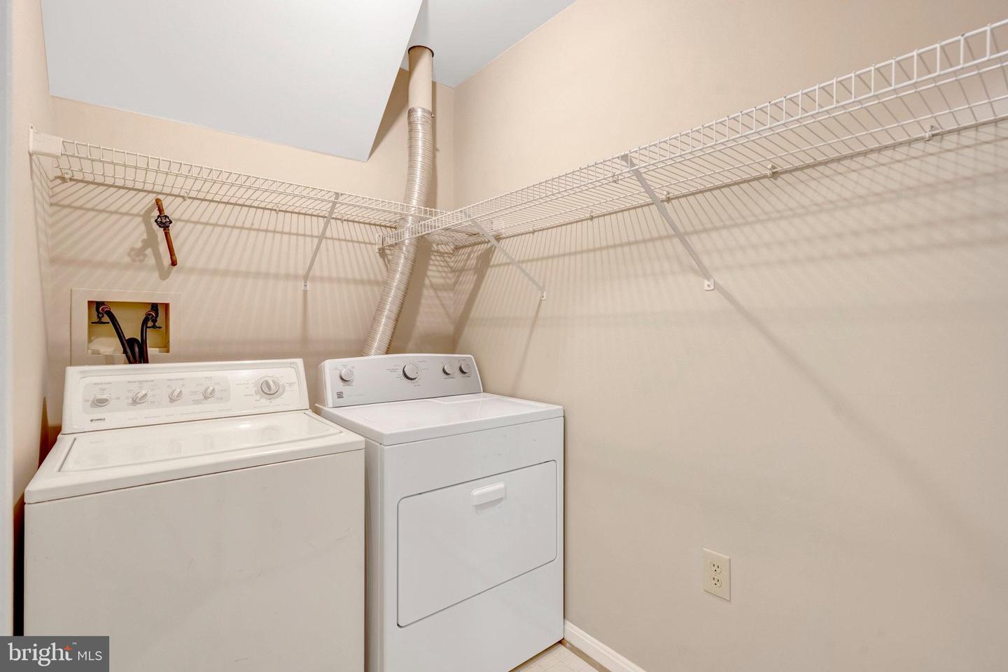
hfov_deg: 96.7
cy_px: 336
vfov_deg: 73.7
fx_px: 448
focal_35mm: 16
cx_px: 504
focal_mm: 16
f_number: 8
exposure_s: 1/15
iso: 1250
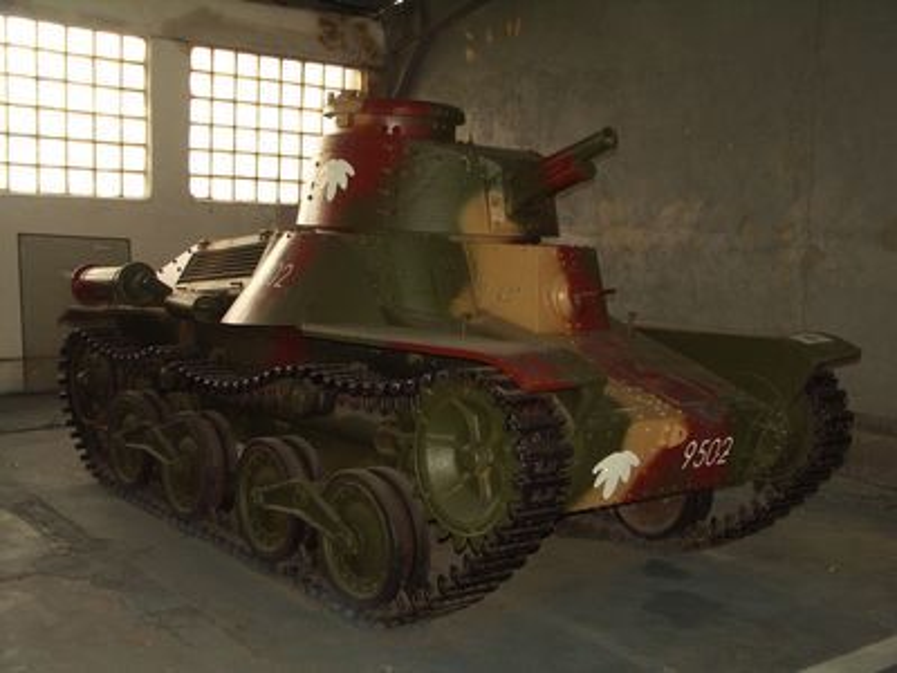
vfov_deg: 33.6
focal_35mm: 43
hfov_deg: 43.9
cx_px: 448
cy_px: 336
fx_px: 1114
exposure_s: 1/50
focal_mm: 11.1
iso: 200
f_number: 3.2
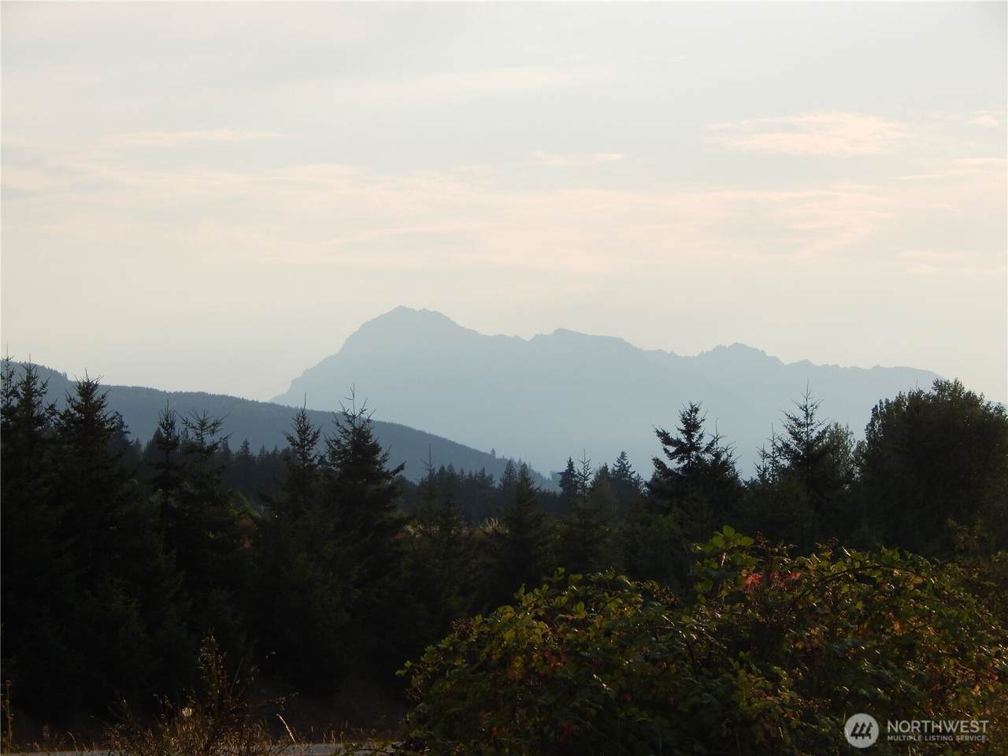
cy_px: 378
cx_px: 504
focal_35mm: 160
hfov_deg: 12.3
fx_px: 4659
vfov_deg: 9.3
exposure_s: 1/800
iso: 125
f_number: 5.1
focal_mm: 28.7
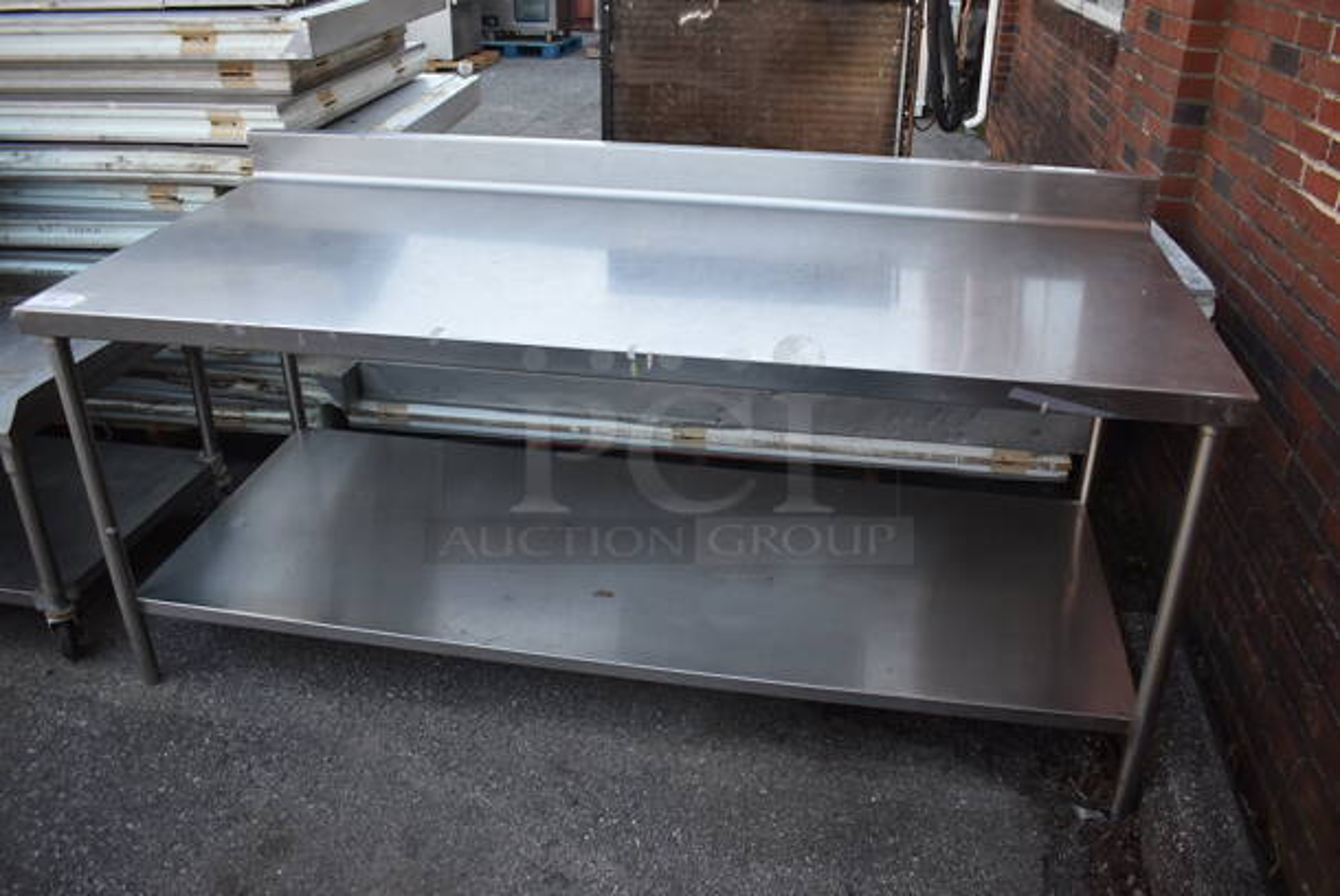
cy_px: 448
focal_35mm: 27
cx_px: 670
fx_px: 1006
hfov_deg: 67.3
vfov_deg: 48.0
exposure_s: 1/250
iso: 450
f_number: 3.5
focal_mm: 18
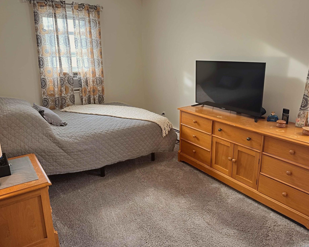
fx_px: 238
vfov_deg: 54.9
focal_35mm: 26
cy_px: 121
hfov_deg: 66.0
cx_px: 161
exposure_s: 1/60
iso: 160
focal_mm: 6.76
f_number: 1.78
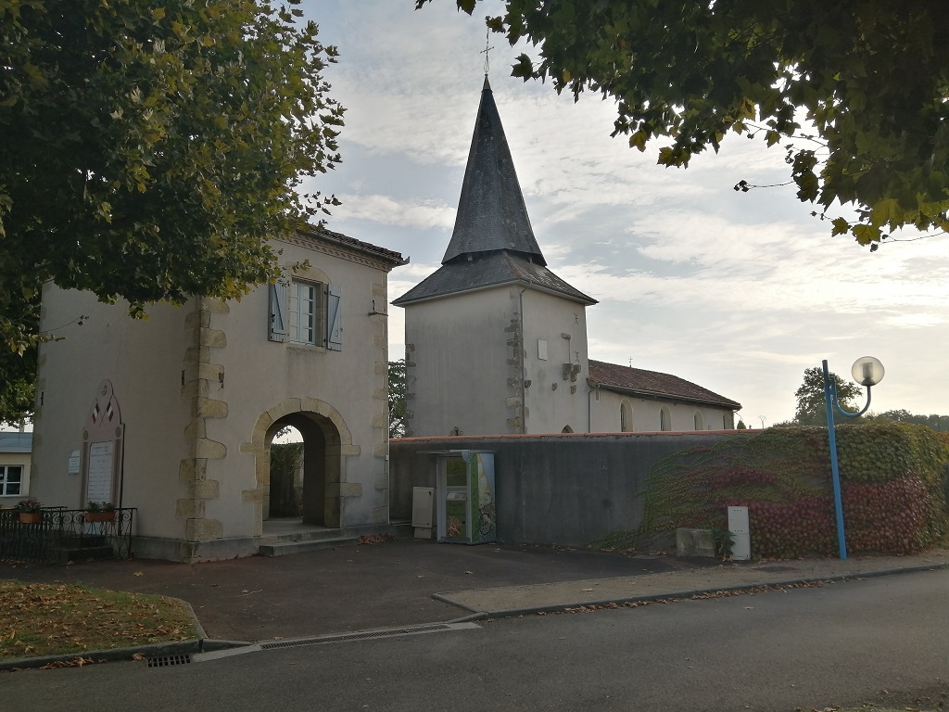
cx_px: 474
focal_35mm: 27
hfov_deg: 65.3
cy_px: 356
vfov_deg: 51.4
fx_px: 740
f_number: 1.8
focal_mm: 3.62
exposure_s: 1/909
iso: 50
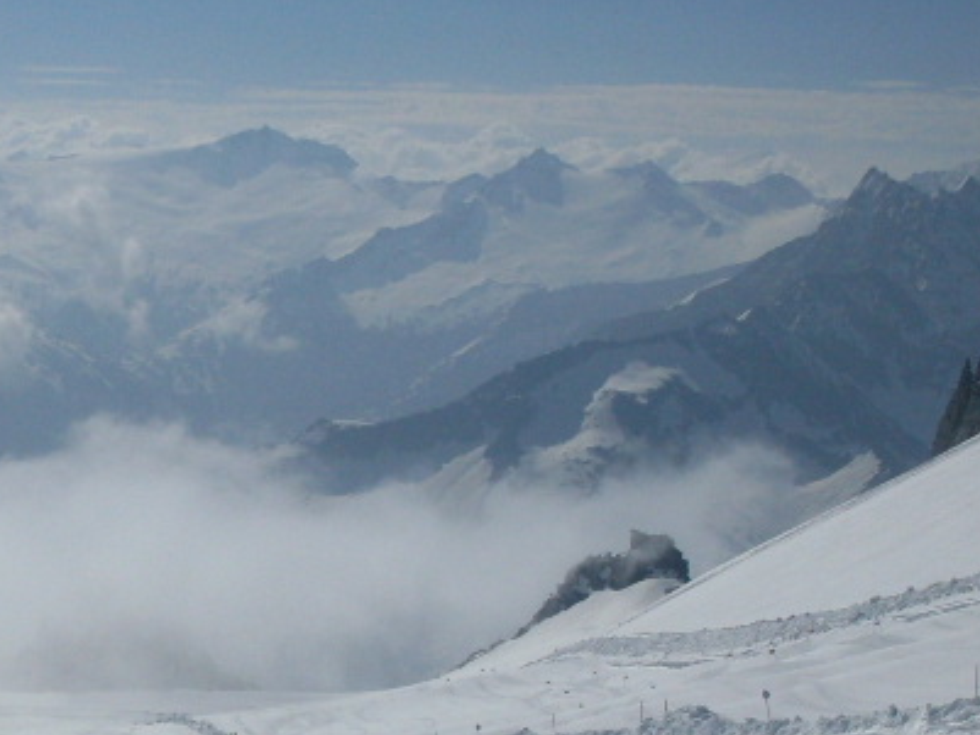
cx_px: -125
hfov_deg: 19.3
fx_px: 2747
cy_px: 679
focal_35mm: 97
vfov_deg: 15.1
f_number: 8.4
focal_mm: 6.3
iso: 80
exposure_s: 1/1500
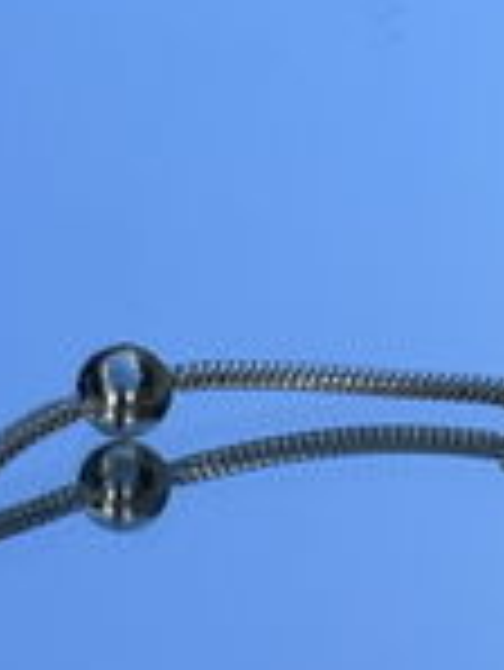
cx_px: 450
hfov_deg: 8.0
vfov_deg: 10.5
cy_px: 780
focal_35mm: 186
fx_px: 3606
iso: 32
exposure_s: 1/1876
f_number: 1.6
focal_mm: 5.96
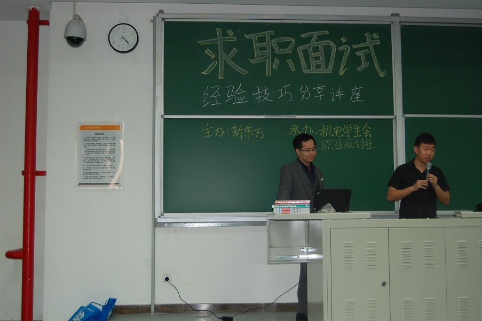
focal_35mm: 46
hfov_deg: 42.4
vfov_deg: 28.9
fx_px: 622
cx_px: 241
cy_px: 160
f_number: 4.5
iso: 400
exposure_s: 1/60
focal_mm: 31
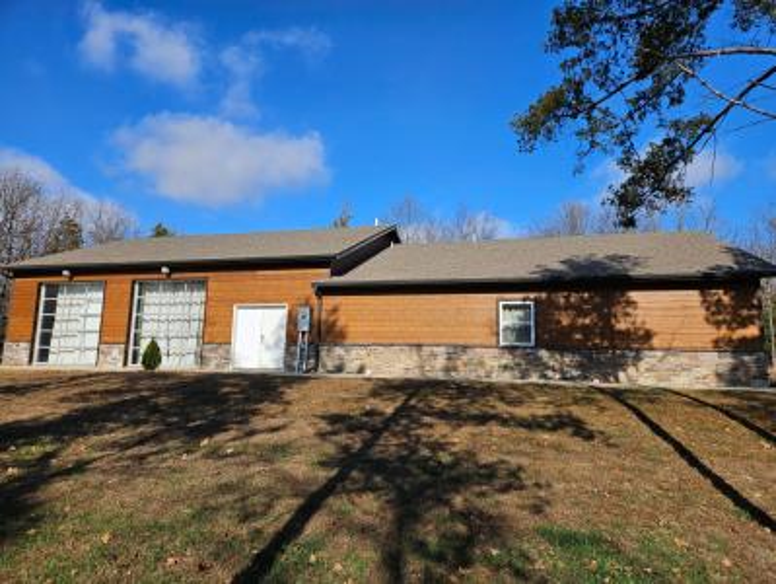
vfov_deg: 59.0
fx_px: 516
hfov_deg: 73.9
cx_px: 388
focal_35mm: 23
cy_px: 292
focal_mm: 5.4
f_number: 1.8
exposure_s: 1/2038
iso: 25
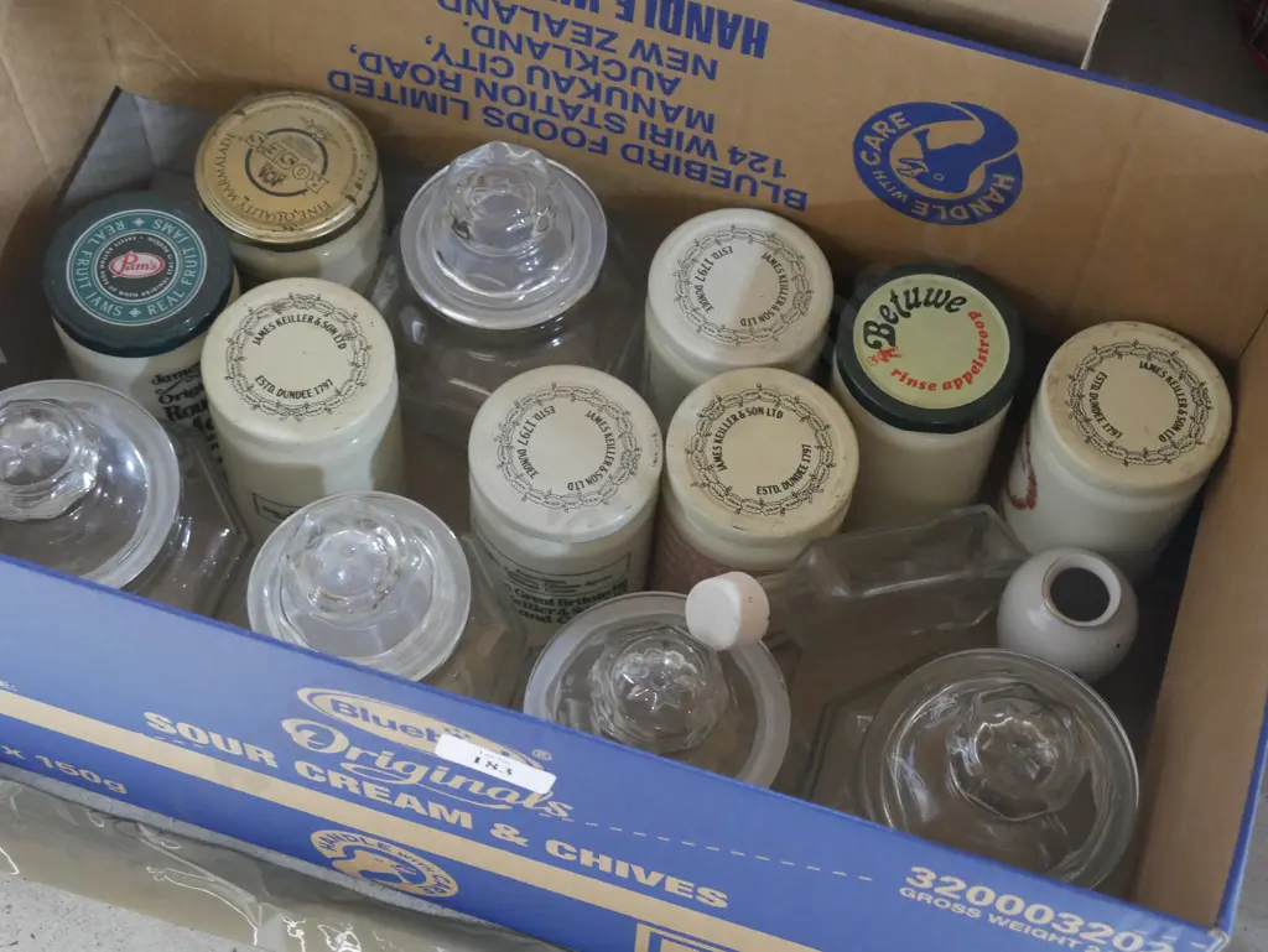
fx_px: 2199
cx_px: 634
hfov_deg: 32.2
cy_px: 476
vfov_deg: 24.4
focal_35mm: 60
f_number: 5.4
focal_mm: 30
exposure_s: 1/15
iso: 3200
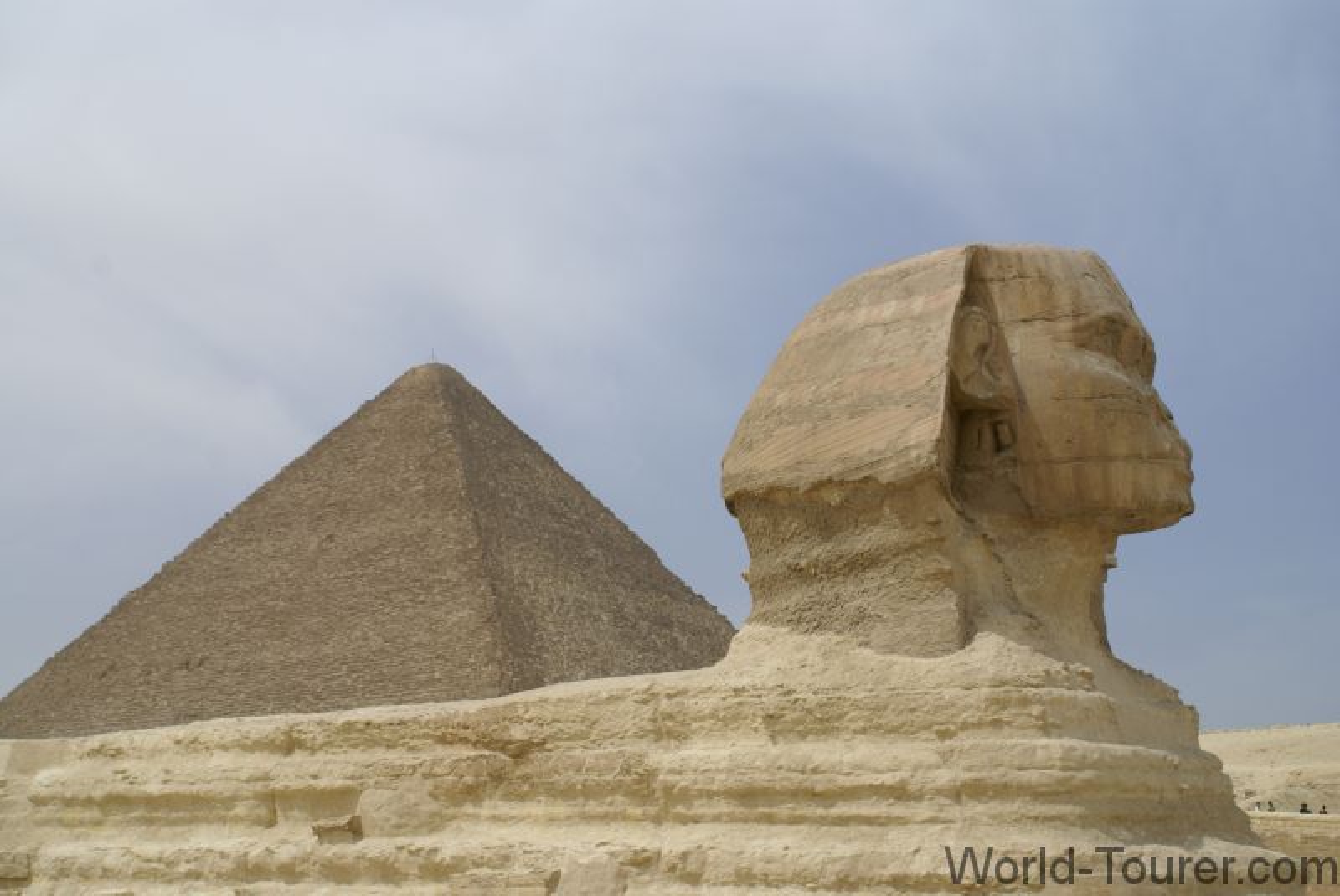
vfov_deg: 25.8
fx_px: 1956
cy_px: 448
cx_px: 670
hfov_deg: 37.8
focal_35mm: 52
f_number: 10
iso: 100
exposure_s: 1/320
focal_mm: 35
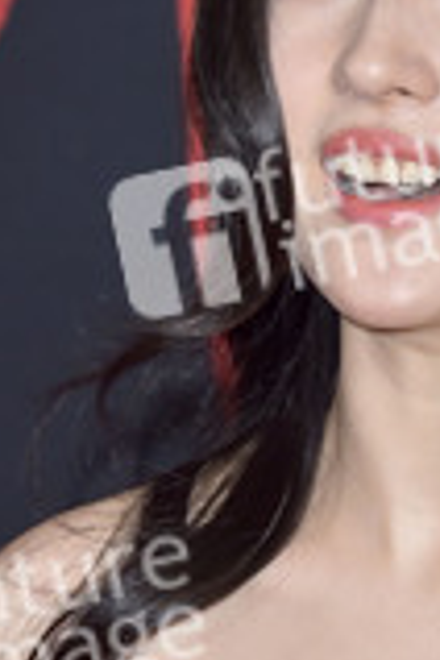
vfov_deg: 5.5
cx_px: 446
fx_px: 6929
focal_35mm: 378
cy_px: 428
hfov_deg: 3.6
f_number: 7.1
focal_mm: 150
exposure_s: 1/250
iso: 400
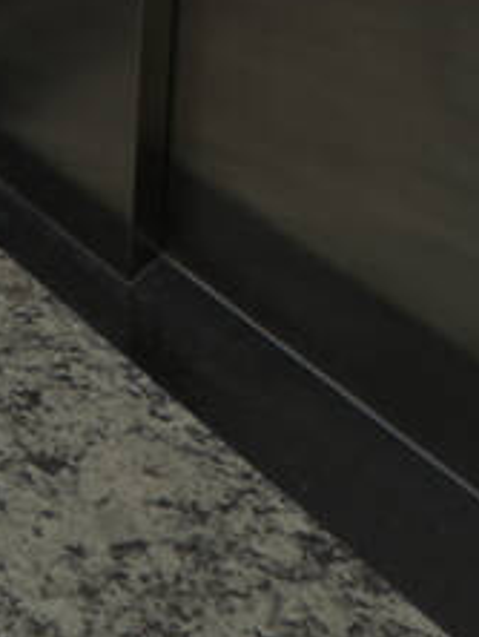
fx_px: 1252
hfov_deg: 18.2
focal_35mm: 68
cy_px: -580
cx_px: -321
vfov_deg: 19.3
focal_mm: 2.22
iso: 800
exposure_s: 1/51
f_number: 2.2
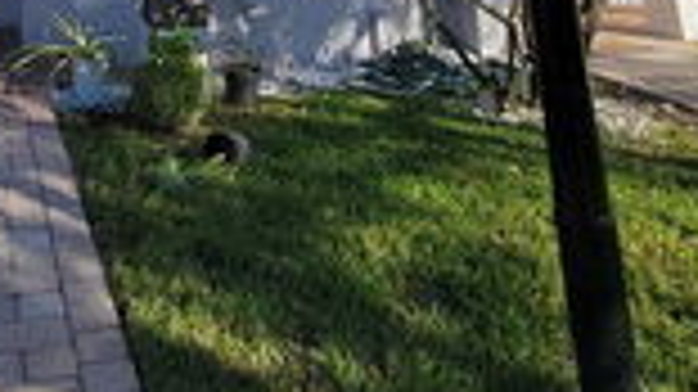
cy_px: -320
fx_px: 721
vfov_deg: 20.7
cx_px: 101
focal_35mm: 39
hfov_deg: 47.6
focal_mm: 2.2
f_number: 2.2
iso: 50
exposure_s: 1/1406
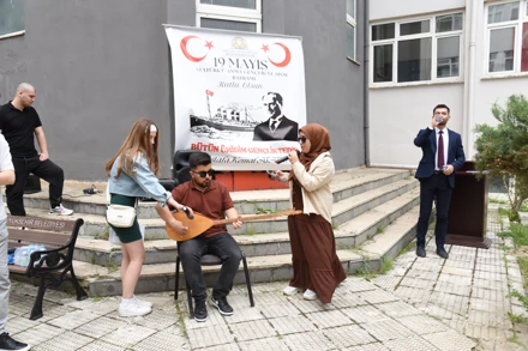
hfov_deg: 61.9
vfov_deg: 43.6
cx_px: 264
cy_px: 176
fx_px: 440
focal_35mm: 30
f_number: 8
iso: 500
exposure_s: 1/200
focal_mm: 30
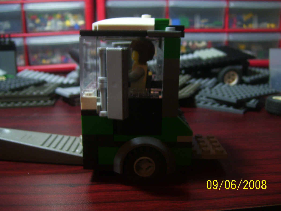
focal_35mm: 37
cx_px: 140
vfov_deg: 38.7
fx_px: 300
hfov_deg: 50.1
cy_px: 106
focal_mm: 6
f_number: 2.7
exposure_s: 1/8
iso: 160
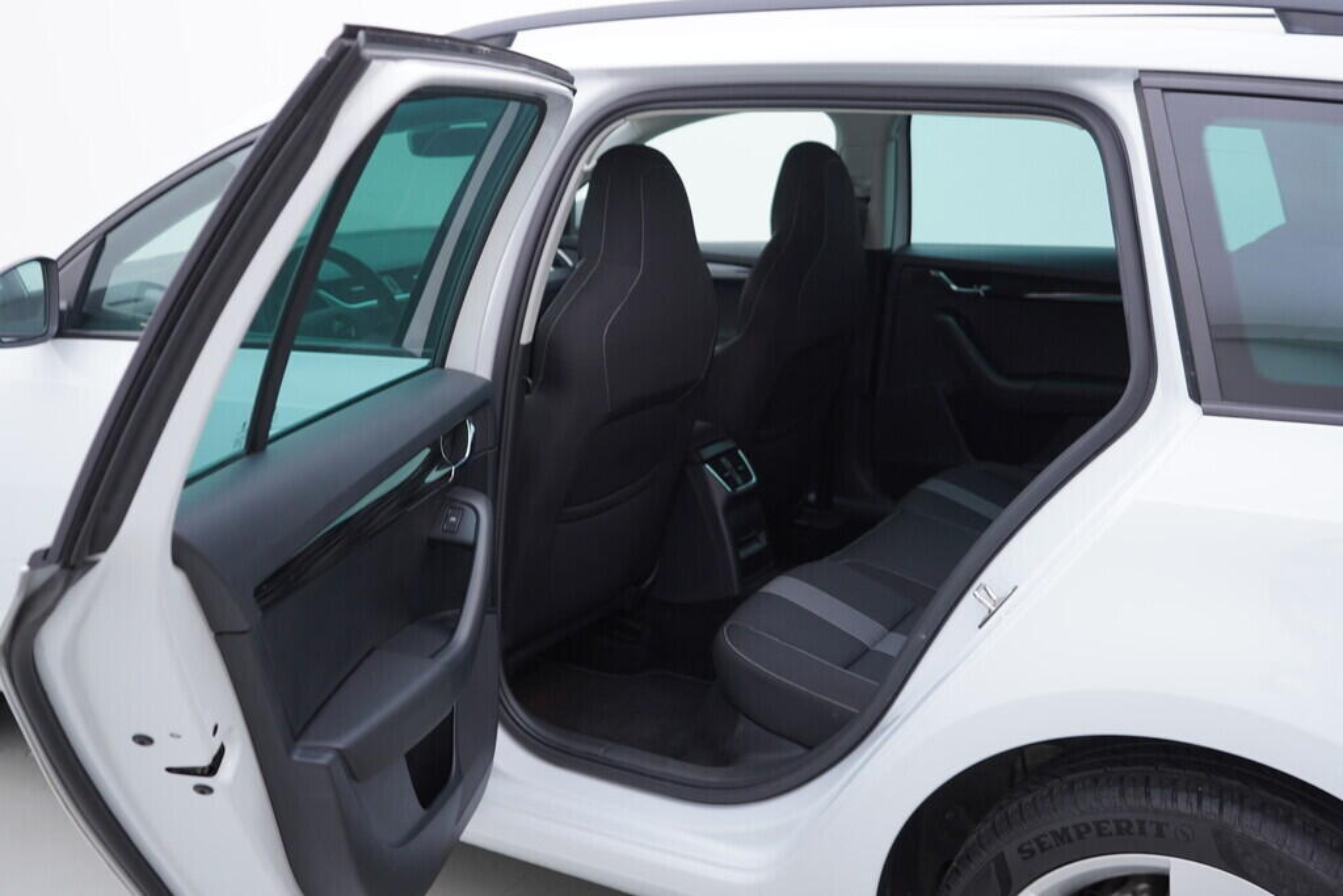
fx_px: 1343
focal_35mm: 36
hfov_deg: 53.1
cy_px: 448
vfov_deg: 36.9
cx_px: 672
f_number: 3.2
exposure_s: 1/50
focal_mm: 24
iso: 125
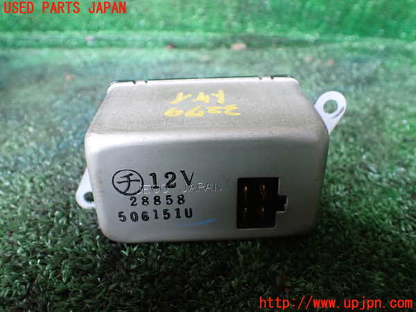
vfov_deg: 46.8
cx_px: 208
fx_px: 361
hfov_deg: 60.0
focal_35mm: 30
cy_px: 156
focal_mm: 5.4
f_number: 2.3
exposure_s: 1/80
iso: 800
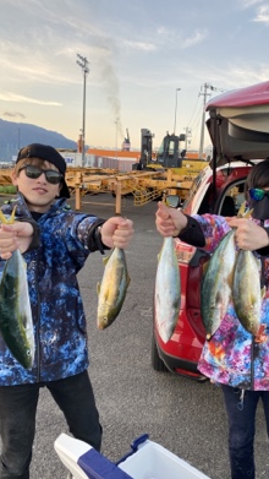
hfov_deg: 40.1
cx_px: 157
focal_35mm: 29
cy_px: 244
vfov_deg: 66.1
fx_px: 368
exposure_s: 1/122
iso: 50
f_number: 1.8
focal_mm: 4.25
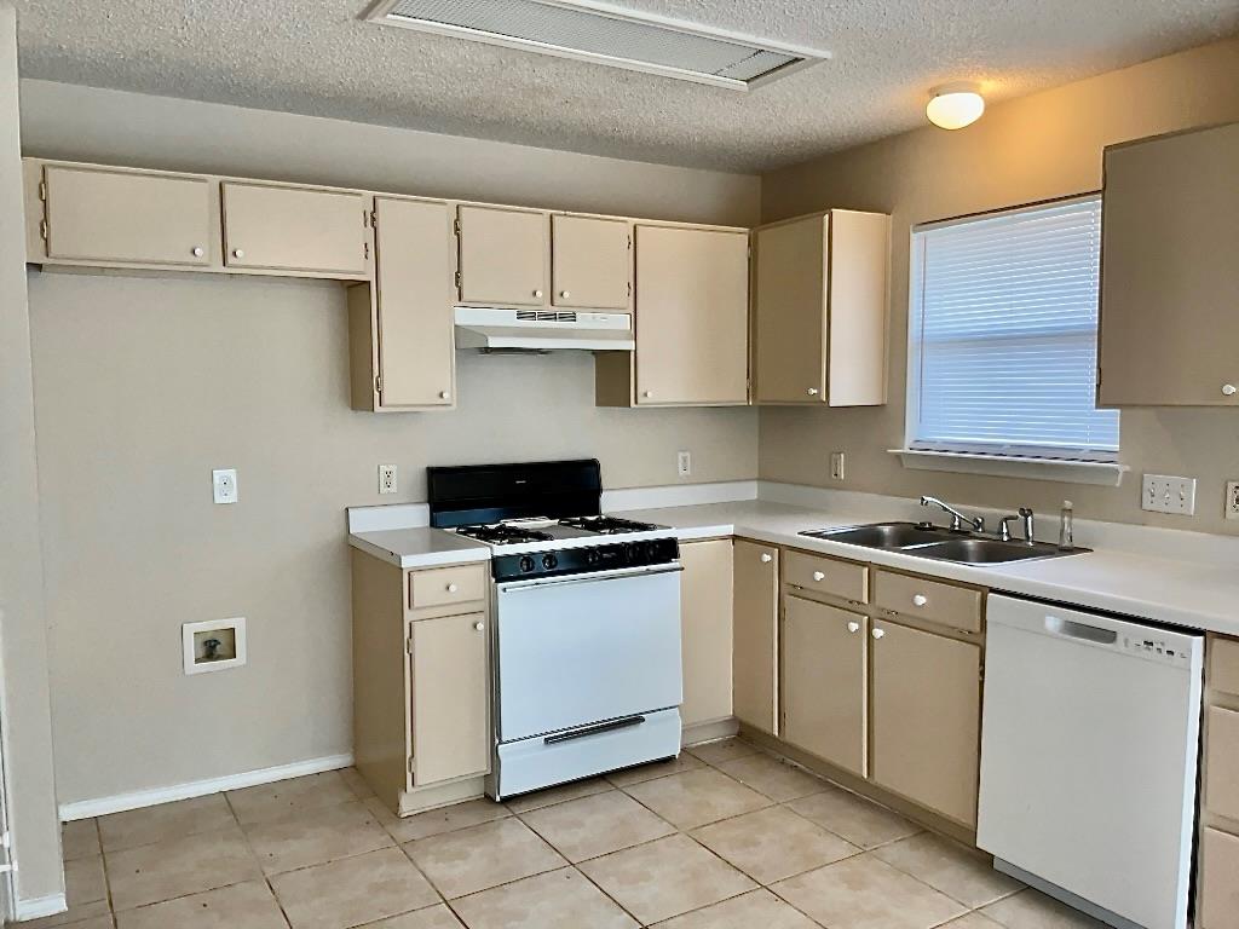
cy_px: 464
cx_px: 620
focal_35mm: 27
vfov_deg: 51.4
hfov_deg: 65.3
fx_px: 966
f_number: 1.8
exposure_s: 1/100
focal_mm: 3
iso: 64
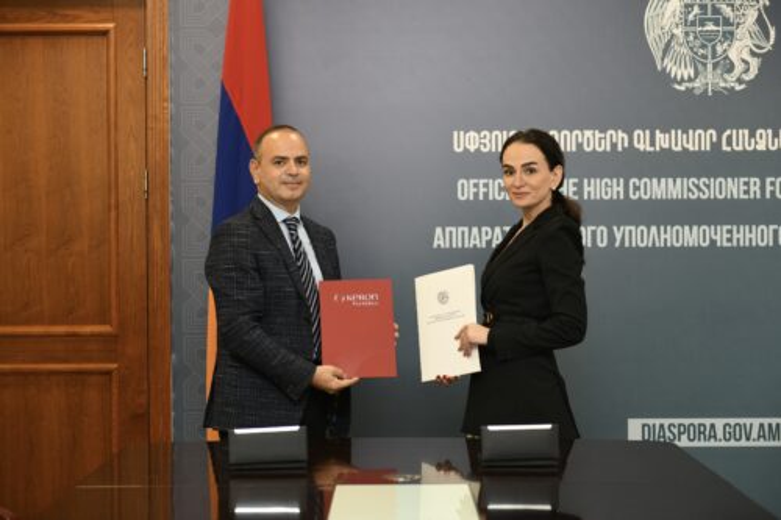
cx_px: 390
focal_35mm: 70
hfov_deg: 28.9
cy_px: 260
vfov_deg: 19.4
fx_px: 1518
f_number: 3.5
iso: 640
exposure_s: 1/100
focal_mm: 70
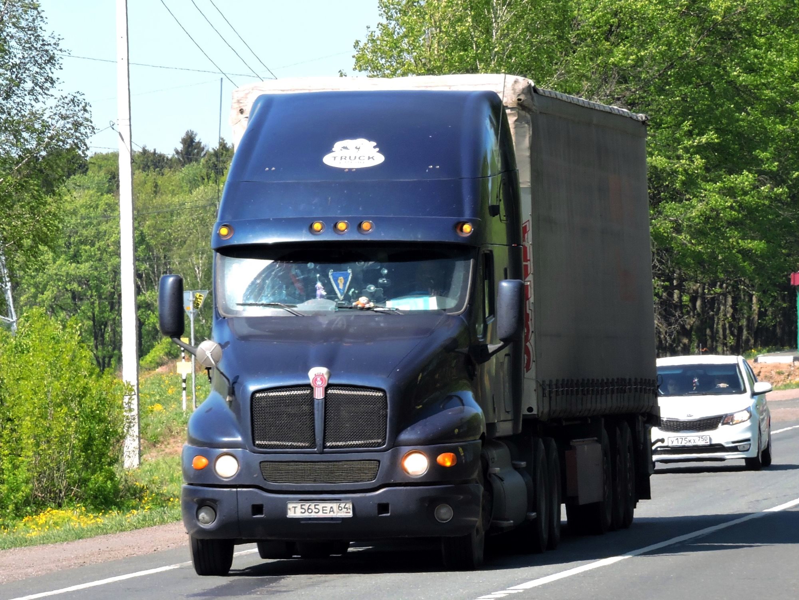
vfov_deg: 5.5
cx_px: 400
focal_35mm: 270
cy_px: 300
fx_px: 6232
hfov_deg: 7.3
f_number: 5.5
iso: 125
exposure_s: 1/250
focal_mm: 48.4
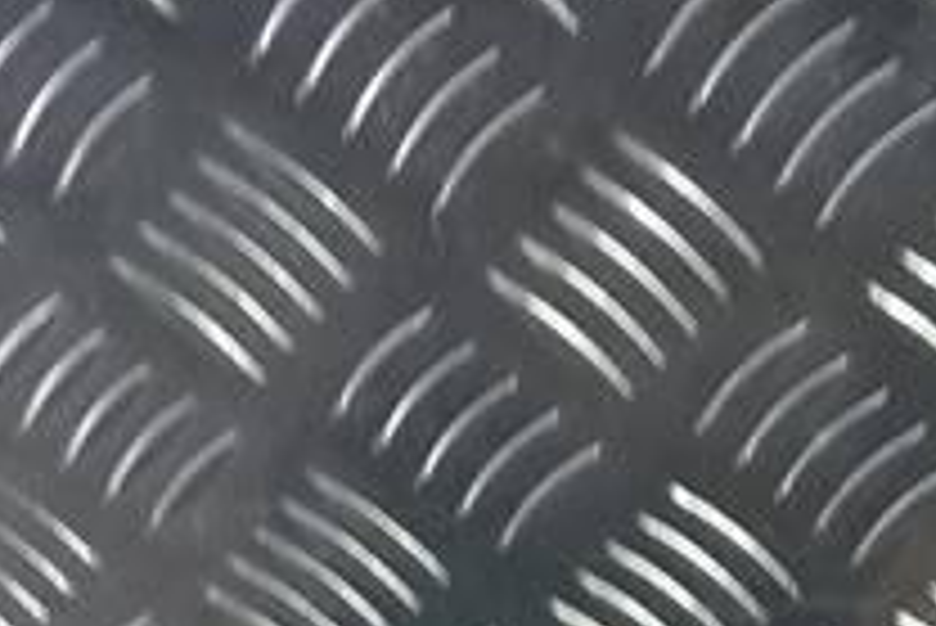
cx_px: 1206
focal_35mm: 128
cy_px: 1482
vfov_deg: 9.6
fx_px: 3330
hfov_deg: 15.3
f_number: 1.8
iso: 64
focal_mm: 4.6
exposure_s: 1/50
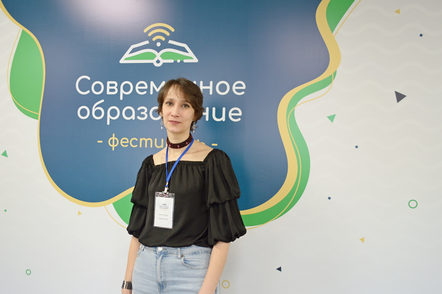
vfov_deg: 39.9
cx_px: 221
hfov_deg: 57.3
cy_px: 147
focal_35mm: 33
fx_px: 405
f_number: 3.8
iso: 400
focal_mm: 22
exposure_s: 1/30
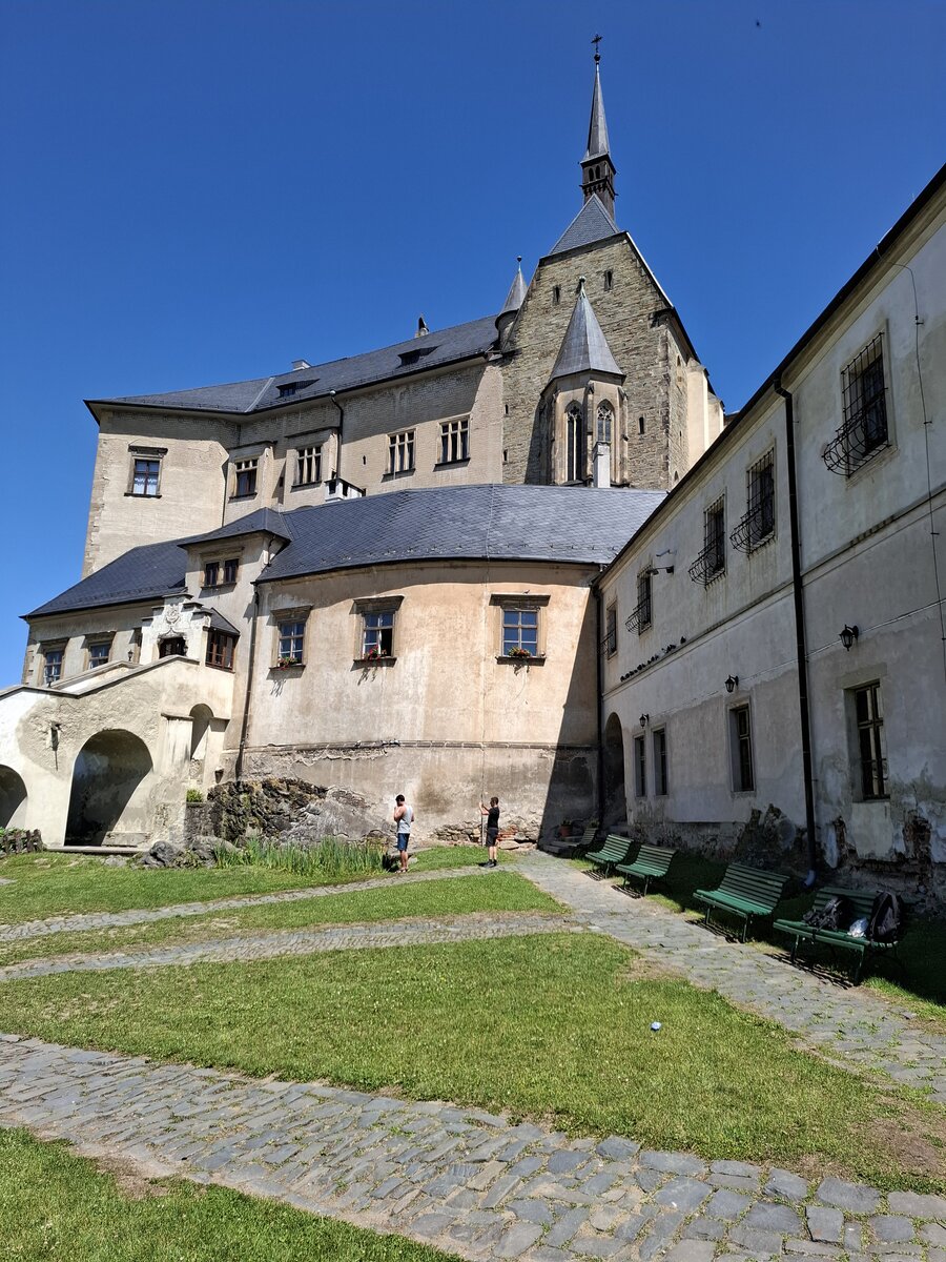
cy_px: 631
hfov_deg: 58.9
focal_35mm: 23
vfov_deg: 73.9
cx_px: 473
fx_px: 838
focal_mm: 5.54
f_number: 1.8
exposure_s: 1/1171
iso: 50
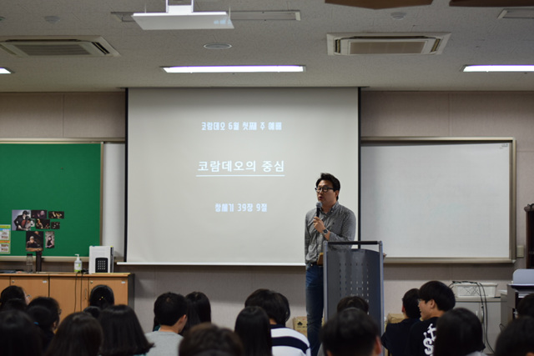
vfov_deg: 18.2
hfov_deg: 27.0
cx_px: 267
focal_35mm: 75
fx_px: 1113
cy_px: 178
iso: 250
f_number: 1.8
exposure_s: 1/125
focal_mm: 50
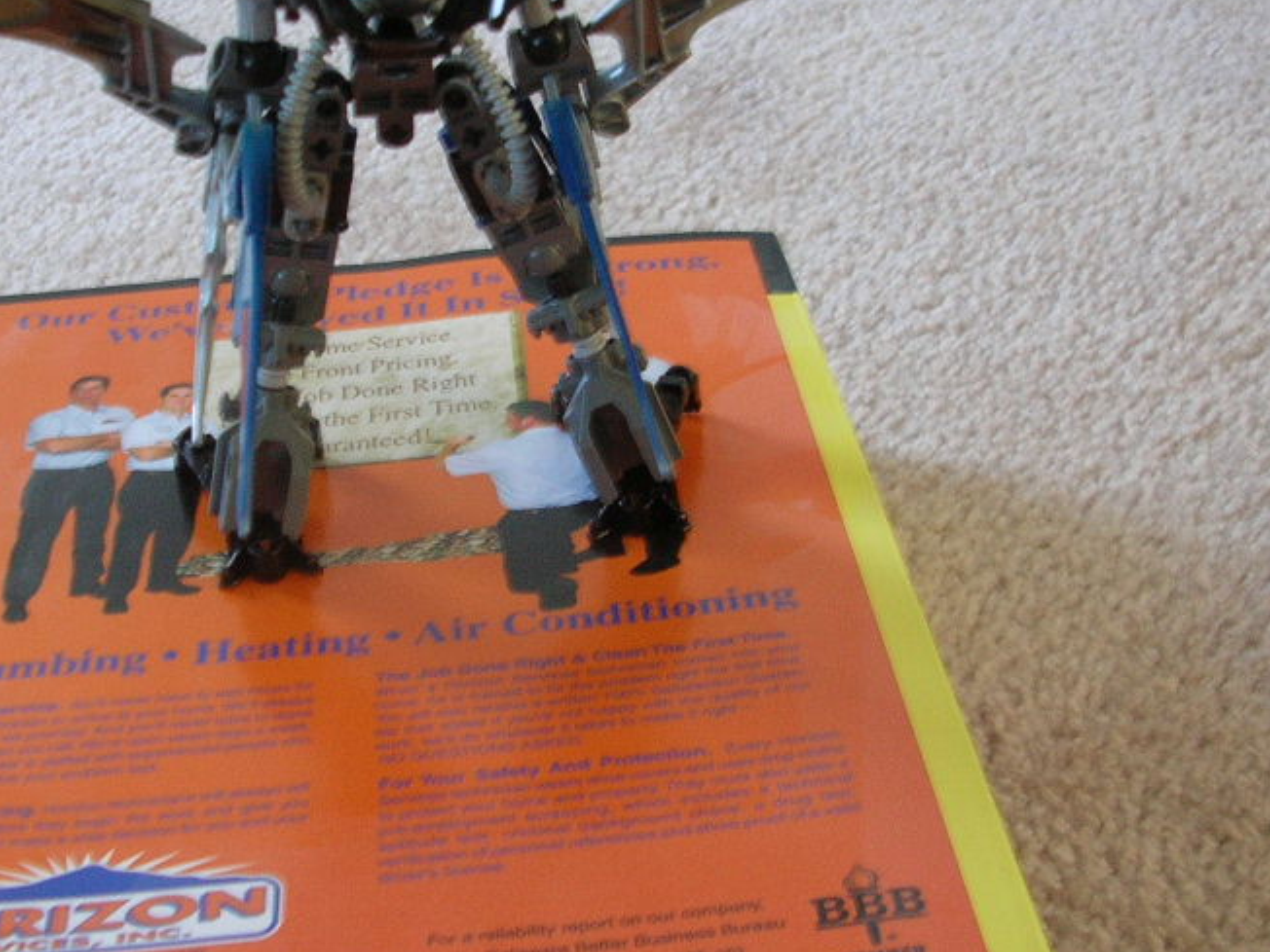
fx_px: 2018
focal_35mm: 55
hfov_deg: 34.9
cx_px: 559
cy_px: 366
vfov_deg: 26.5
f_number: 2.8
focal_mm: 5.8
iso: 89
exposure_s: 1/6.1
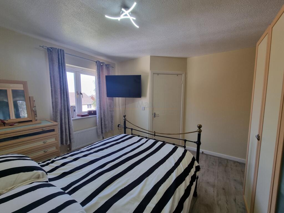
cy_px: 106
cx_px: 142
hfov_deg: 106.2
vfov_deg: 89.9
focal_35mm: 13
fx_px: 107
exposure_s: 1/50
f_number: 2.2
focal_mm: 2.2
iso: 64
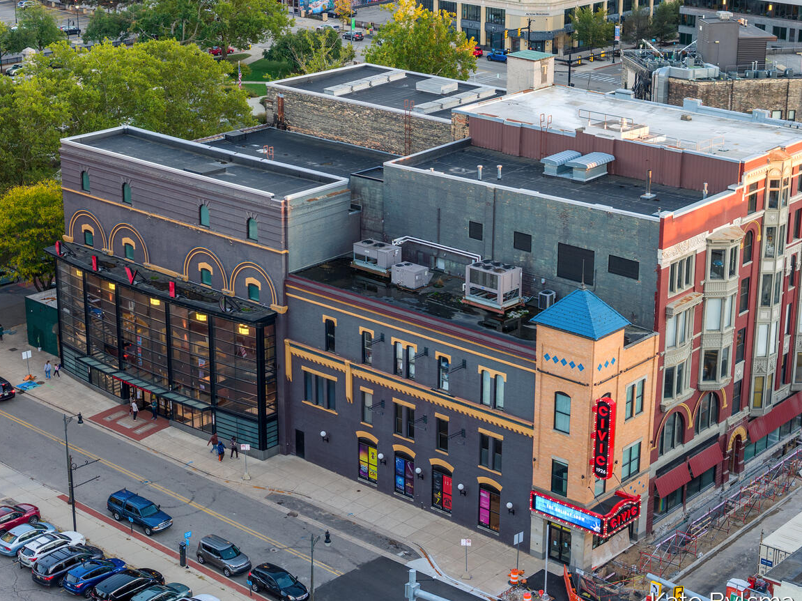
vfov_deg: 20.1
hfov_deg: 26.7
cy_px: 308
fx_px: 1690
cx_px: 385
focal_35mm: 73
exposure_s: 1/20
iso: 100
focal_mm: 19.35
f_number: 2.8
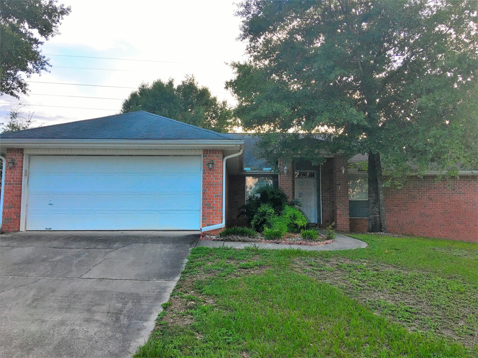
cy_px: 179
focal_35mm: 29
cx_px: 239
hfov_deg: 61.7
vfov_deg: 48.2
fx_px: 400
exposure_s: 1/40
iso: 25
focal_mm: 4.15
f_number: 2.2
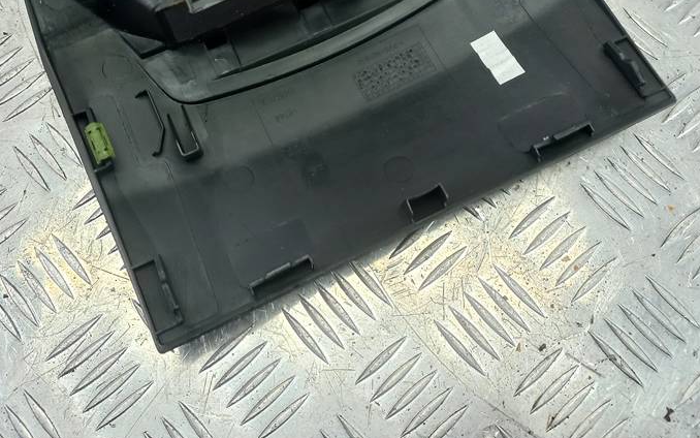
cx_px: 297
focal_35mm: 40
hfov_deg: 49.1
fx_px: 763
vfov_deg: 30.8
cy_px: 56
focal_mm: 4.6
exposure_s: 1/50
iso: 80
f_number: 1.8
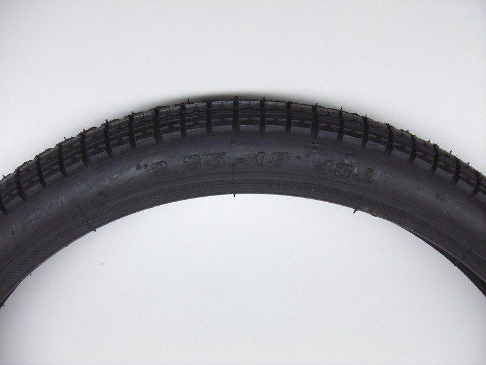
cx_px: 243
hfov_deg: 49.0
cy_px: 182
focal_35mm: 38
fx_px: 534
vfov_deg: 37.7
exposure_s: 1/80
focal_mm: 6.2
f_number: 2.7
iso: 100
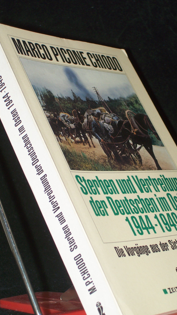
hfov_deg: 13.4
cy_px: 158
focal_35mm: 90
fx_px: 751
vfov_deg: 23.7
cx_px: 96
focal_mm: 13.6
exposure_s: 1/80
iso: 80
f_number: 4
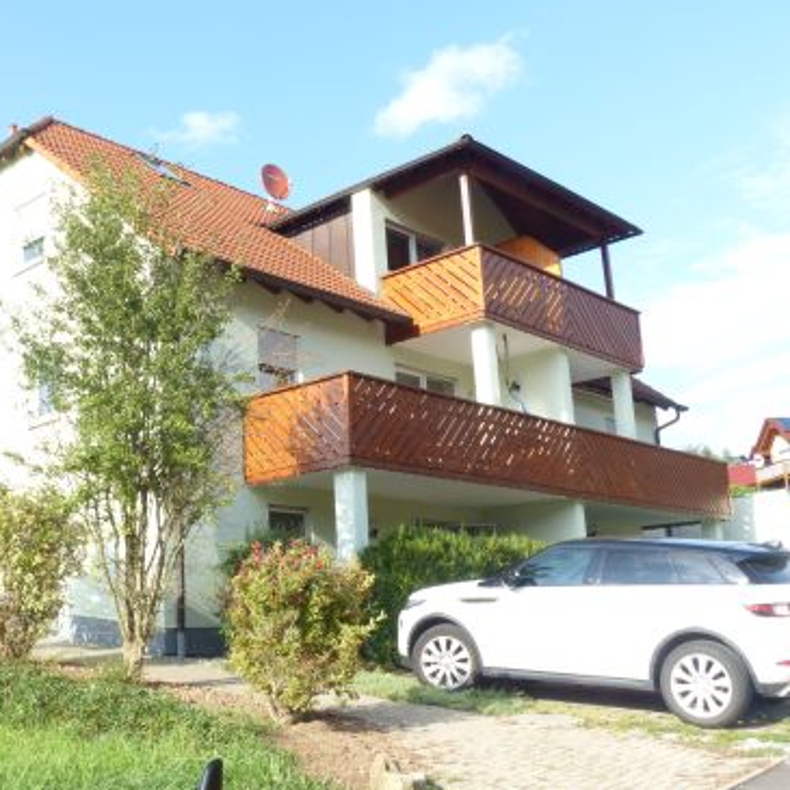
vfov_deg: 41.9
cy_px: 393
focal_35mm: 40
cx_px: 275
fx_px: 1033
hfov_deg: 41.4
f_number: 8
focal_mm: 5.9
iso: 100
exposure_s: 1/60
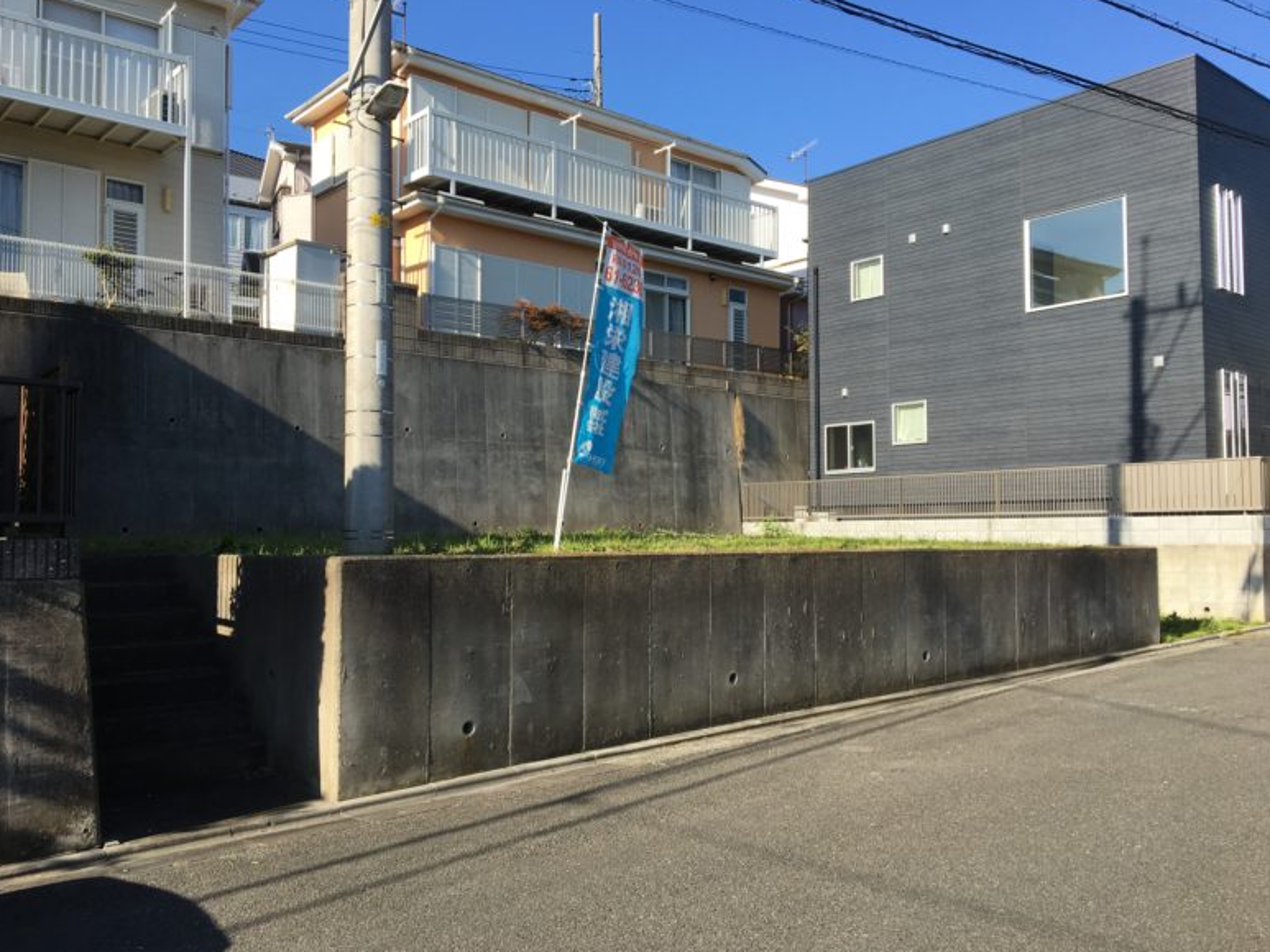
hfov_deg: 59.9
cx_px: 619
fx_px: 1101
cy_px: 484
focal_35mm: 30
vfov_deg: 46.8
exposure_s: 1/962
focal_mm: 4.15
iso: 25
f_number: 2.2
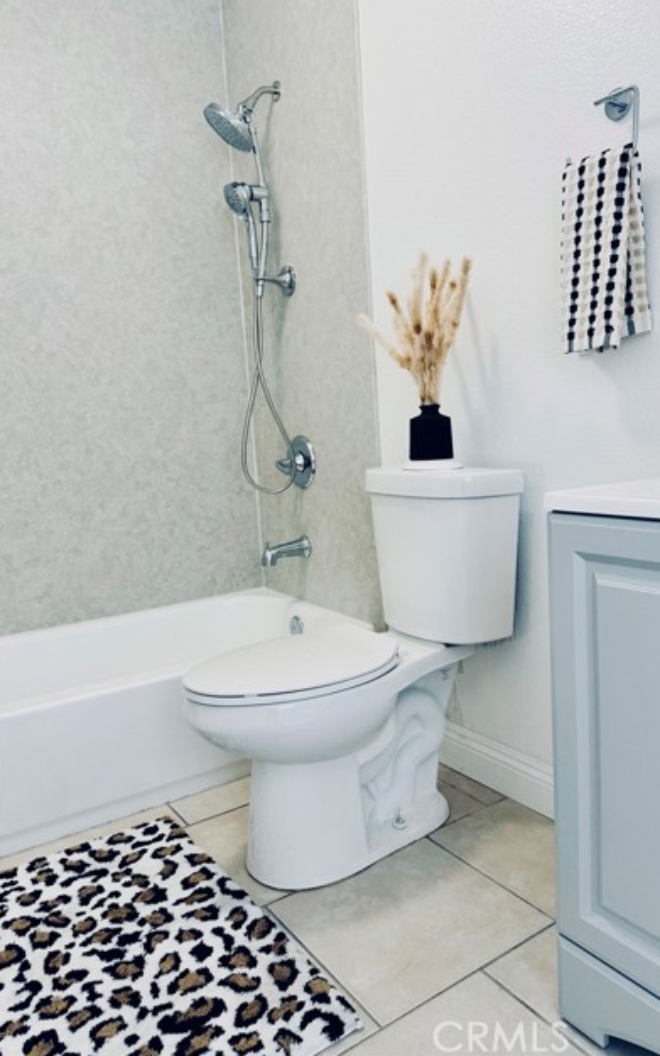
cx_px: 397
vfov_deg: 70.4
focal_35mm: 26
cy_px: 521
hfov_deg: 47.3
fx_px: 749
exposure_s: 1/120
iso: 200
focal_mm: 6.76
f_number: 1.78
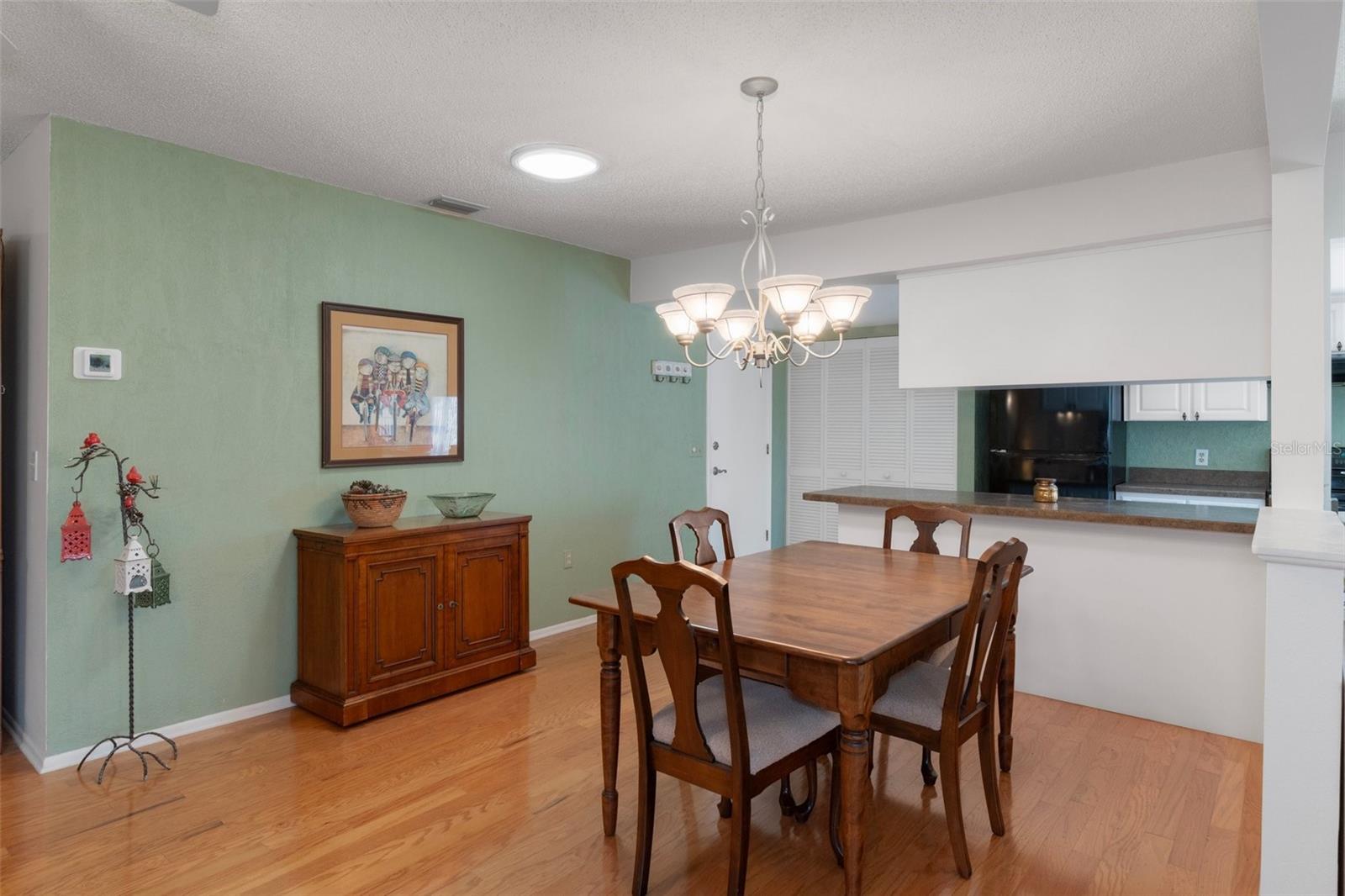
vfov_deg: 63.2
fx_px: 728
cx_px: 672
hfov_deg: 85.4
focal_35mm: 20
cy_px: 448
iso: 320
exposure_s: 1/2
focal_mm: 13
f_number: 8
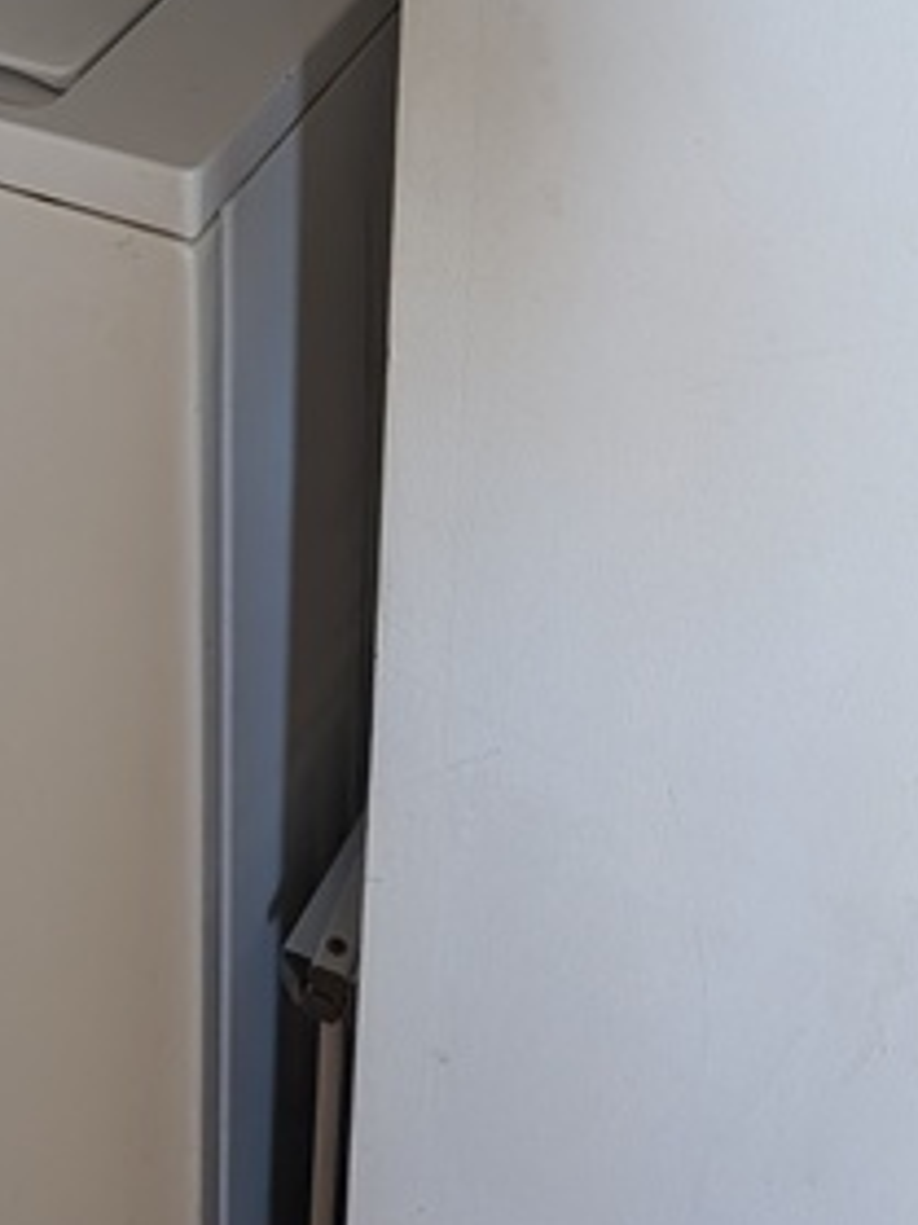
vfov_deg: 25.6
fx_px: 2336
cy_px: -329
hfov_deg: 20.6
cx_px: -228
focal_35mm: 66
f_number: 1.7
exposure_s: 1/24
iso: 91
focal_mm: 4.53
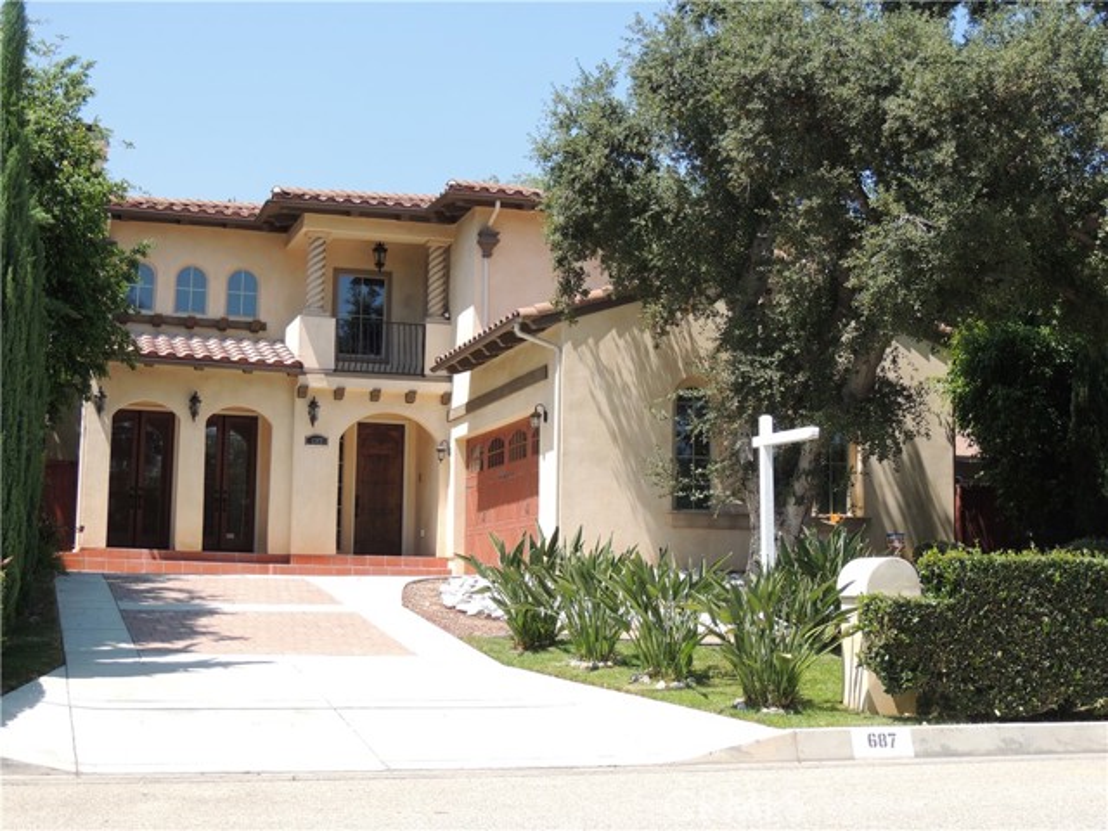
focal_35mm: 50
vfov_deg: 29.1
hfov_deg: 38.2
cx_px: 554
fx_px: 1600
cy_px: 416
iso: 100
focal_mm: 8.9
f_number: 3.6
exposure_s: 1/500
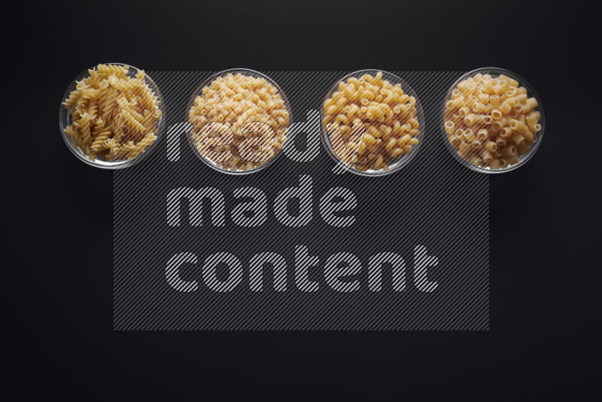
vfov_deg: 27.0
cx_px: 301
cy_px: 201
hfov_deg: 39.6
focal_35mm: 50
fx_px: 836
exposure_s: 1/100
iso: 100
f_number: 8
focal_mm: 50
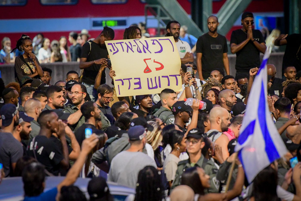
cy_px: 100
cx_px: 150
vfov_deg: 4.6
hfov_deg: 6.9
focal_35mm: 300
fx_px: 2508
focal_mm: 200
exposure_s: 1/160
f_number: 2.8
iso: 10000
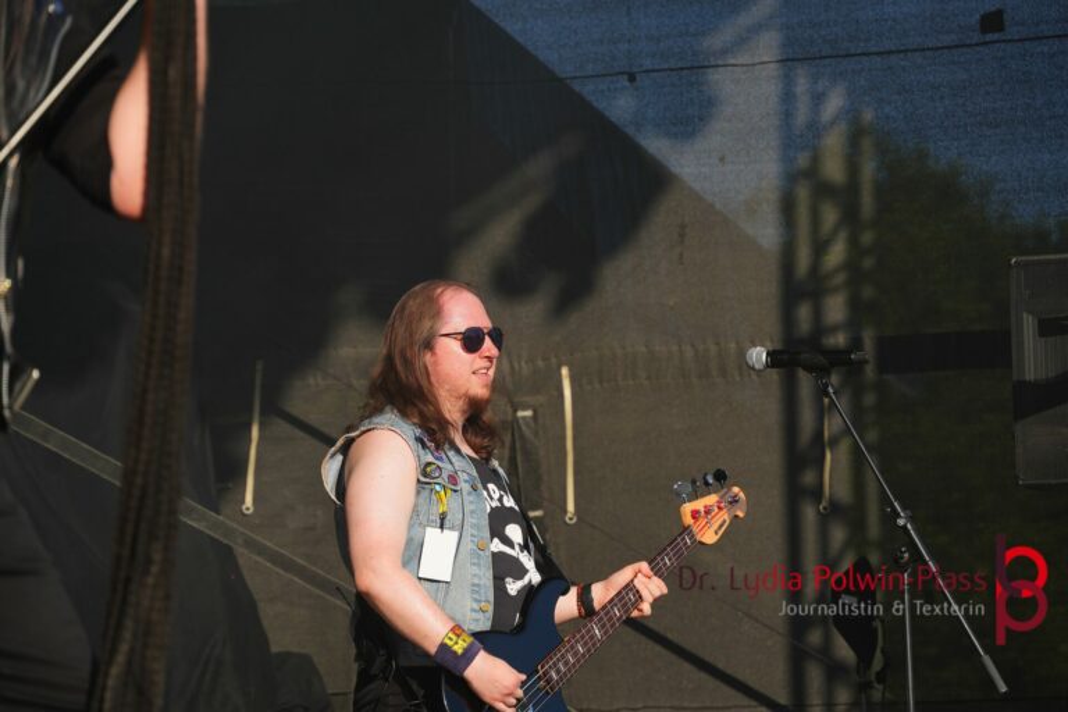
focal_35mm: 177
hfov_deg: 11.6
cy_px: 356
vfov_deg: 7.8
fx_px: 5251
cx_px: 534
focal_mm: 118
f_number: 7.1
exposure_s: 1/320
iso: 100
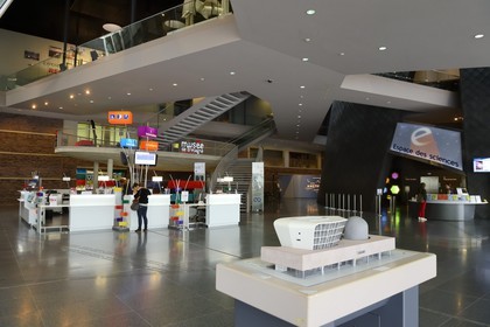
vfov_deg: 53.1
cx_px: 245
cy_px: 164
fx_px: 327
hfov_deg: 73.7
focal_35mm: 24
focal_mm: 24
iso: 800
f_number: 6.3
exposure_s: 1/50
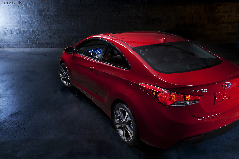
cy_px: 80
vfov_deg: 37.8
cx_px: 120
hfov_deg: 54.5
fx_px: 232
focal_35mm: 35
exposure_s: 5
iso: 200
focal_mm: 35
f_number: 8
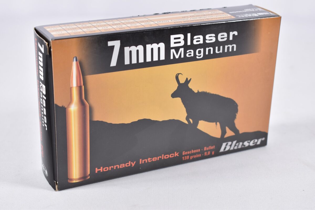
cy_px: 105
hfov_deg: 29.9
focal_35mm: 68
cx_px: 158
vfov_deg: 20.2
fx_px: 591
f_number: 5
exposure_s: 1/50
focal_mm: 45
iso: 640
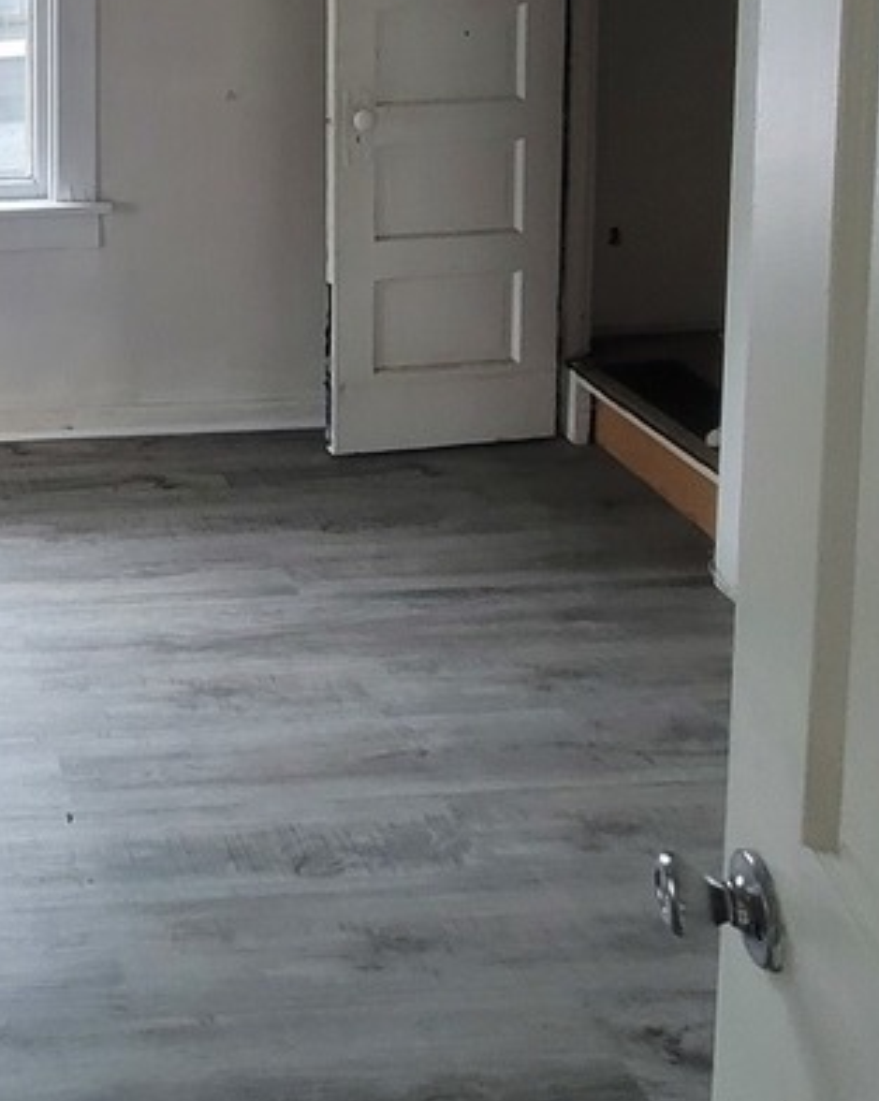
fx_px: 1139
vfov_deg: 42.6
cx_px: -177
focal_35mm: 35
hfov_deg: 34.0
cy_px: -56
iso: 200
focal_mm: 2.2
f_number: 2.2
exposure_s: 1/60
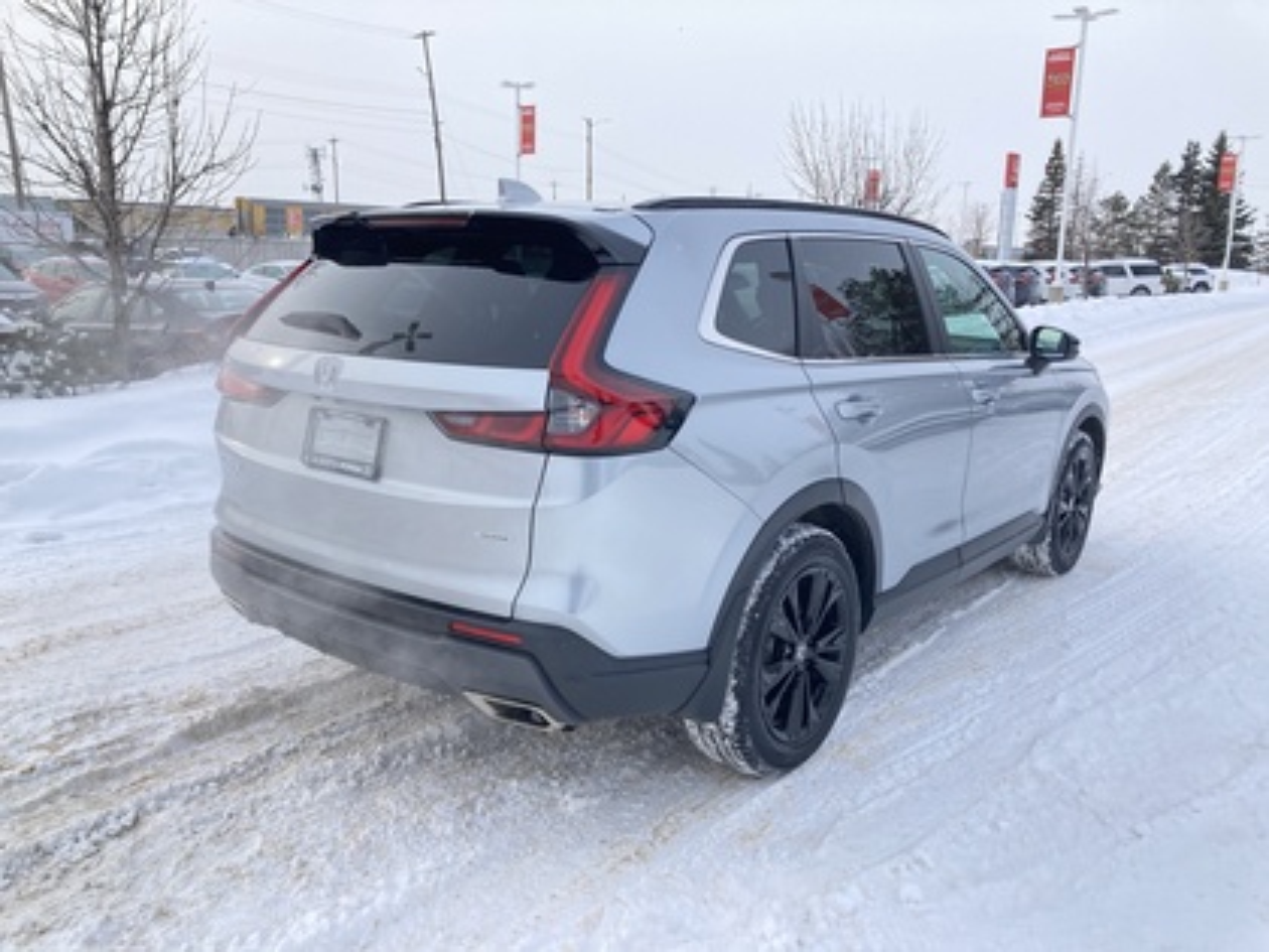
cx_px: 634
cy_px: 476
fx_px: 1026
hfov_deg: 63.4
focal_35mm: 28
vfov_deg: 49.7
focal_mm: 3.99
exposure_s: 1/400
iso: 20
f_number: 1.8
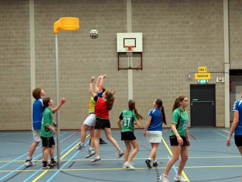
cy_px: 99
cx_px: 157
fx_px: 322
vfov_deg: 31.5
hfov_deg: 40.8
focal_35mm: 46
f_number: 2.8
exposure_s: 1/320
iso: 1600
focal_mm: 24
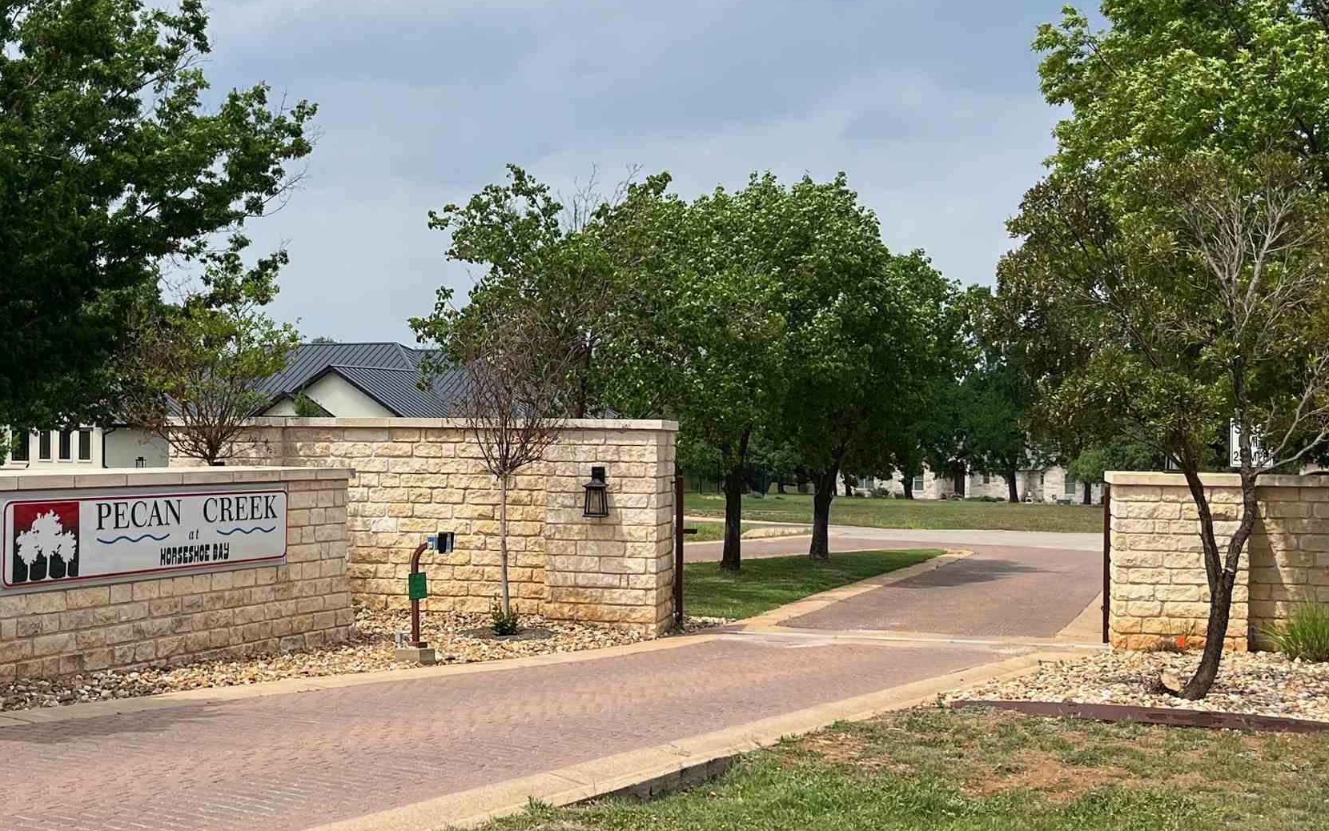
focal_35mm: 51
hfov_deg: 39.1
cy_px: 405
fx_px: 1847
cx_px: 448
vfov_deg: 25.4
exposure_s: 1/4310
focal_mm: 5.1
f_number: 1.6
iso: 50
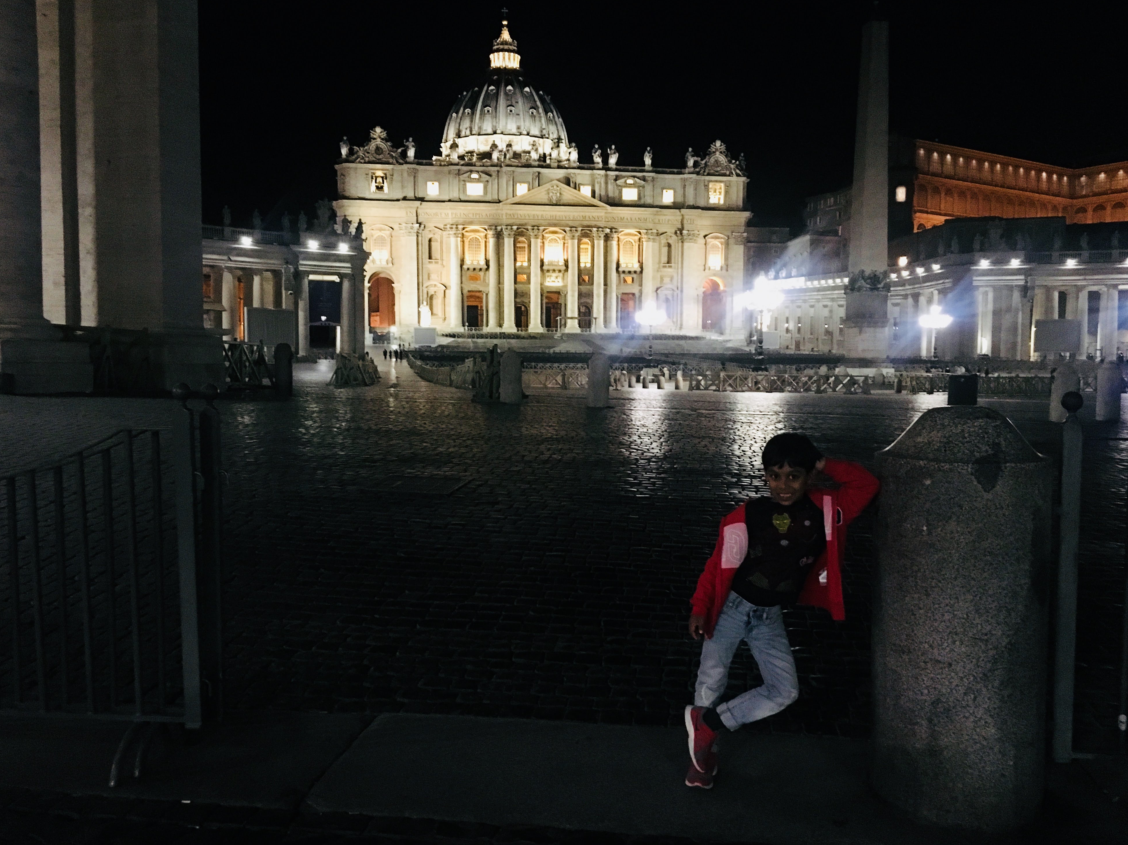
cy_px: 426
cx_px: 577
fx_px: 978
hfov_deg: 60.0
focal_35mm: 30
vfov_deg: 46.8
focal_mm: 4.15
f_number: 2.2
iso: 640
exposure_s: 1/17
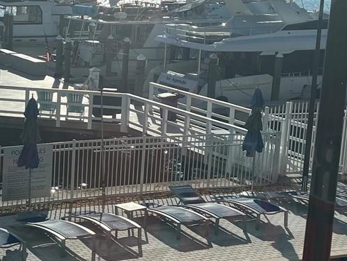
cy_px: 121
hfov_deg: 23.0
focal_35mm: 83
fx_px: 832
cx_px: 46
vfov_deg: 17.8
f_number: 1.6
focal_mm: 5.1
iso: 50
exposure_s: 1/5848
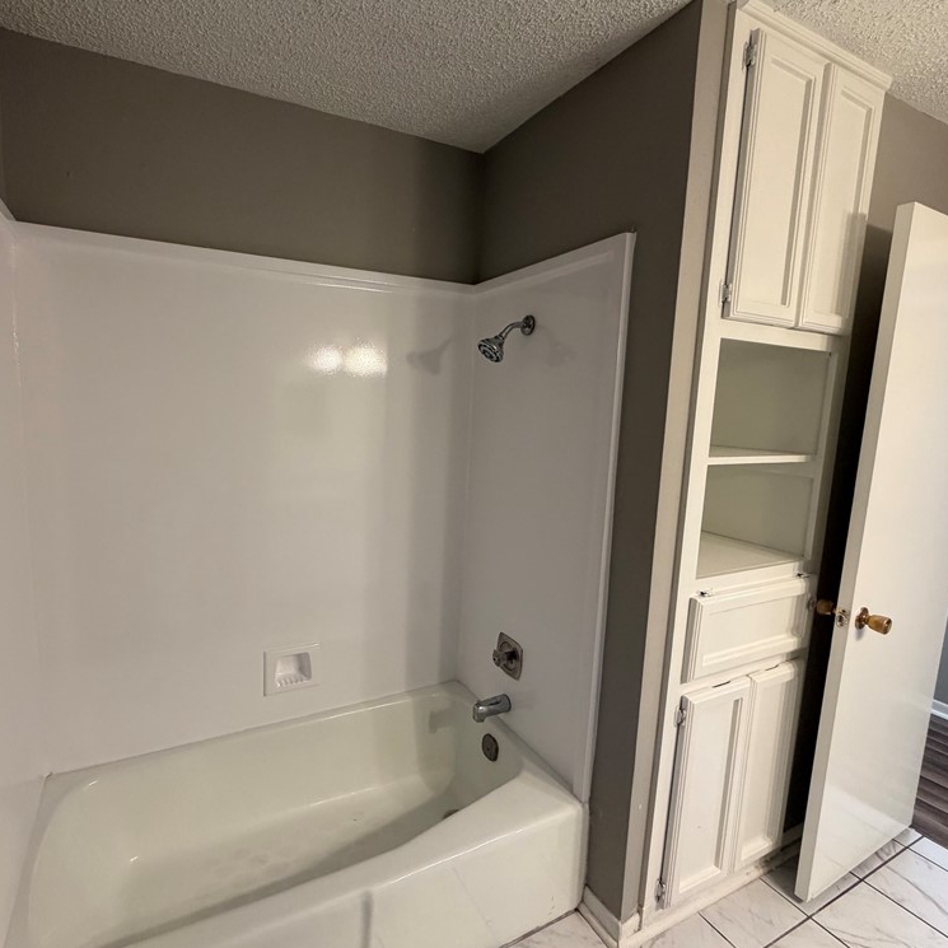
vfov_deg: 84.0
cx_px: 394
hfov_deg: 83.3
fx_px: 527
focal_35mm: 17
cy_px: 468
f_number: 2.2
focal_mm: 2.22
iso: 250
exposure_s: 1/60
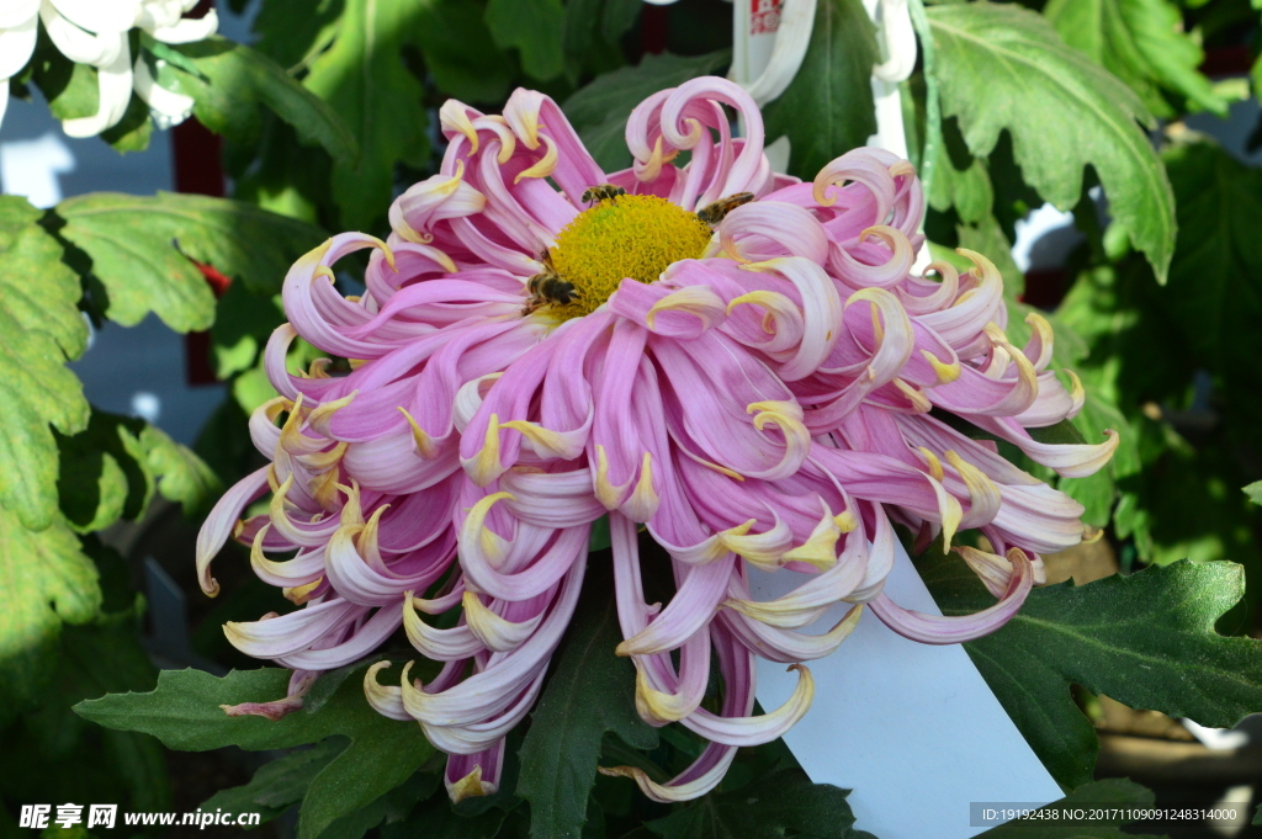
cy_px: 420
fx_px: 3678
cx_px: 631
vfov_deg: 13.0
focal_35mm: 105
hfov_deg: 19.5
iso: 720
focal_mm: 70
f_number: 14
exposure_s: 1/250
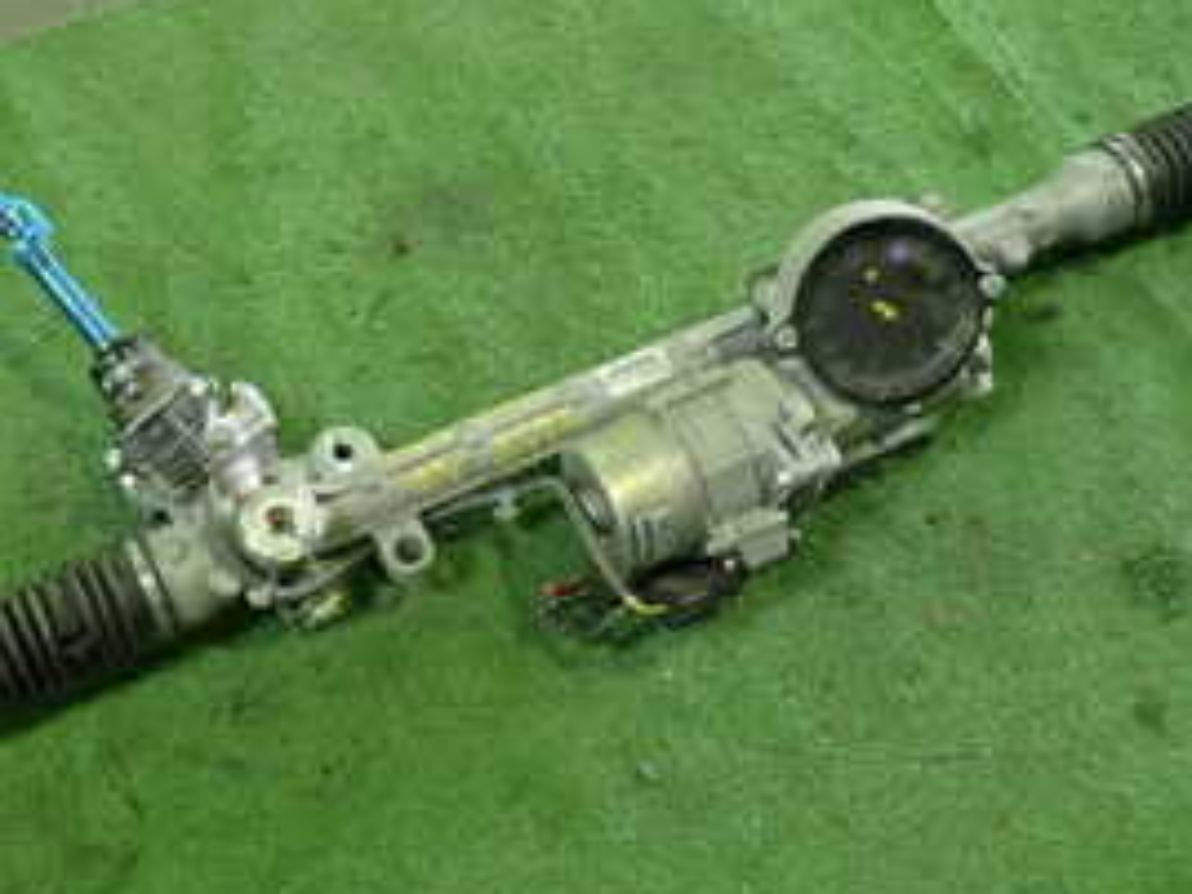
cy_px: 423
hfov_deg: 34.3
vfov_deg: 26.1
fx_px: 1928
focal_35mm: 56
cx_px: 547
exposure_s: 1/30
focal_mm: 4.5
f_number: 2
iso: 500
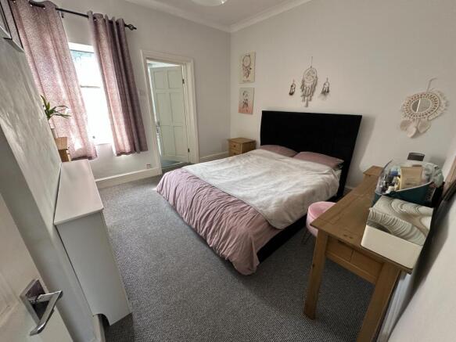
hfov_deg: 102.1
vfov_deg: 85.7
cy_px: 171
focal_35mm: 14
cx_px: 228
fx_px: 184
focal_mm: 2.22
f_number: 2.2
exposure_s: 1/99
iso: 160
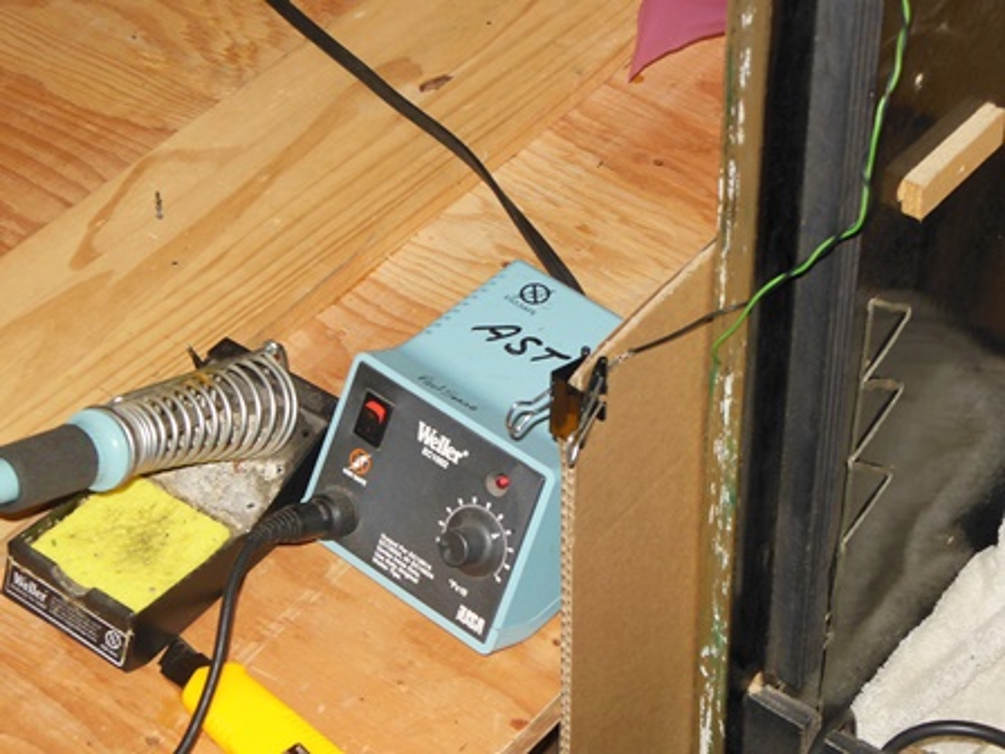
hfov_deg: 25.7
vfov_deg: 19.4
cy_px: 377
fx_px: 2206
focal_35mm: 76
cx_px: 502
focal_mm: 13.6
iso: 320
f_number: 4.4
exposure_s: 1/60
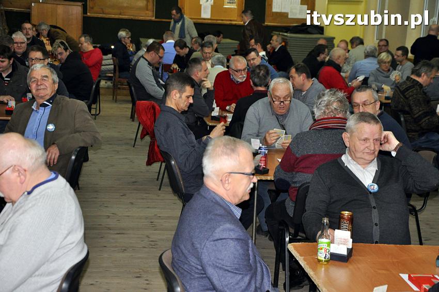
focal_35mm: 75
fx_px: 914
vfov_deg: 18.1
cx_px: 220
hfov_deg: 27.0
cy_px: 146
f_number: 5
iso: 1250
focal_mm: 50
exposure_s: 1/60
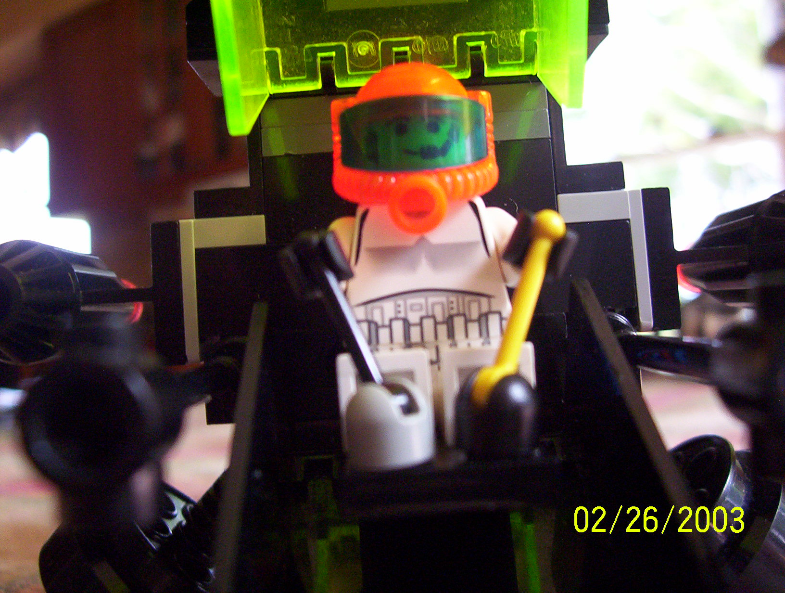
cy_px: 296
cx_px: 392
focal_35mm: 43
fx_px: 977
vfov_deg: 33.7
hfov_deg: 43.8
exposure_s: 1/49.3
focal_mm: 5.77
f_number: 2.73
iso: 200
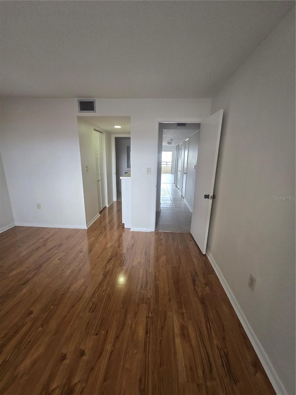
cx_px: 148
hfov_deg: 89.9
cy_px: 198
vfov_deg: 106.2
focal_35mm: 13
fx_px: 148
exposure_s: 1/60
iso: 250
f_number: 2.2
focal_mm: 2.2
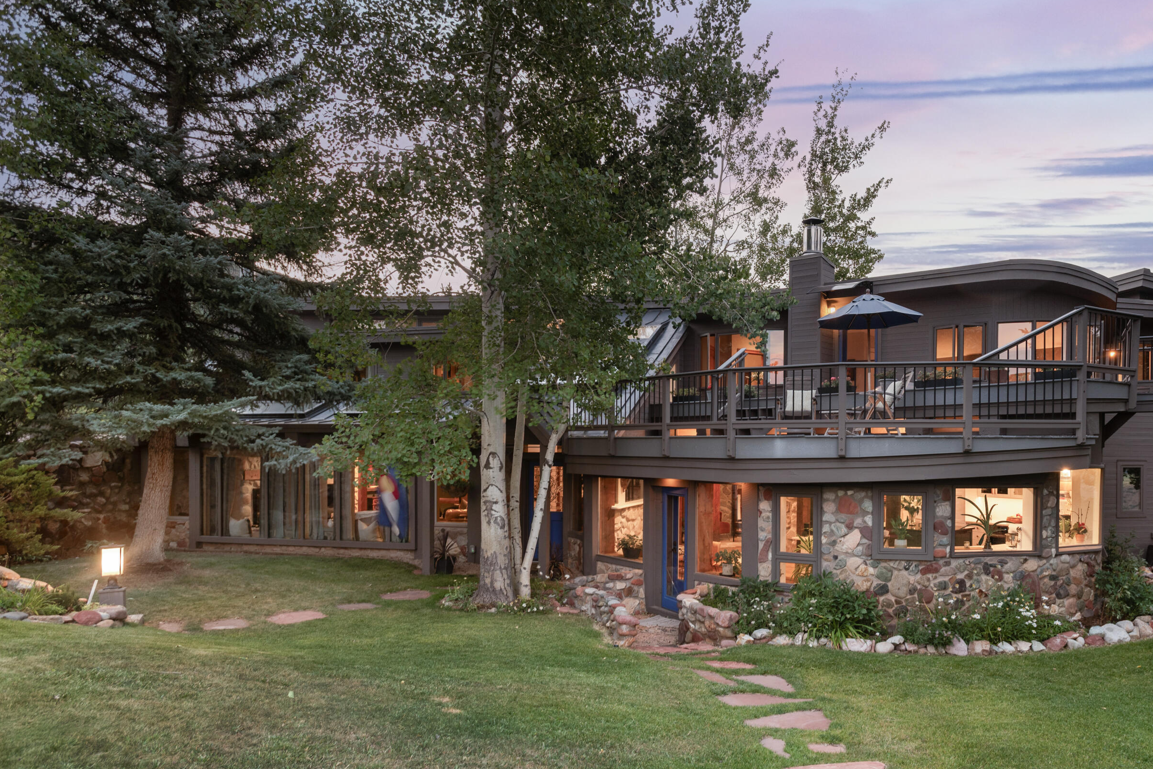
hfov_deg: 70.5
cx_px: 712
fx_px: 801
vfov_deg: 51.1
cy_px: 451
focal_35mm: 25
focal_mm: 20
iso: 400
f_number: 7.1
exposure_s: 1/2.5
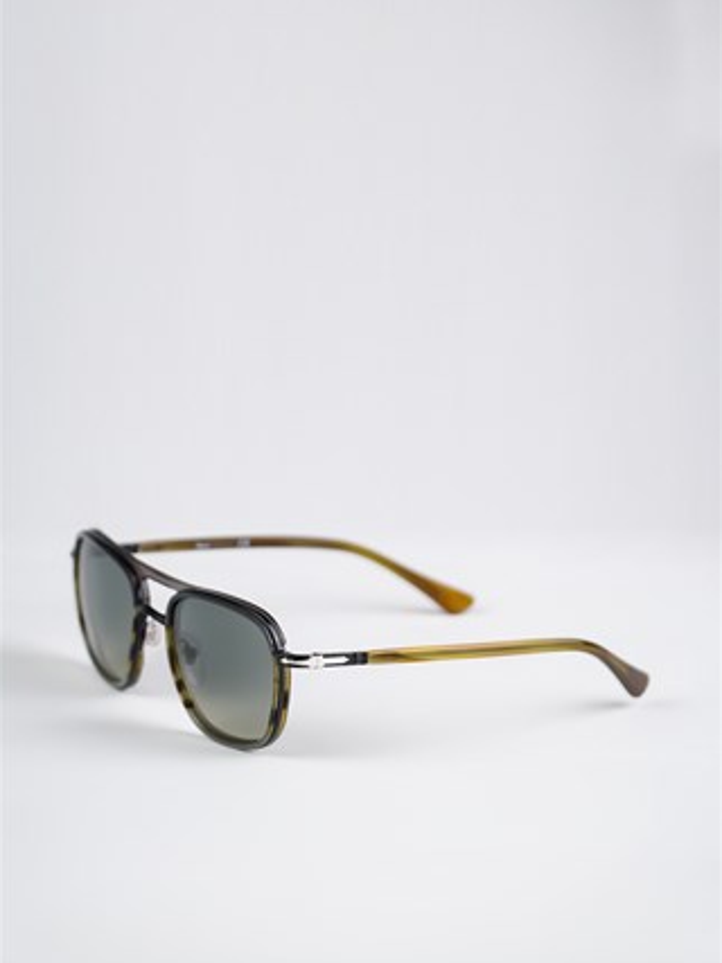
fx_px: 3771
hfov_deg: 10.9
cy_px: 522
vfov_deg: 14.6
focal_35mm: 136
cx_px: 361
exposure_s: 1/125
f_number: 4.5
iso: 100
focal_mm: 83
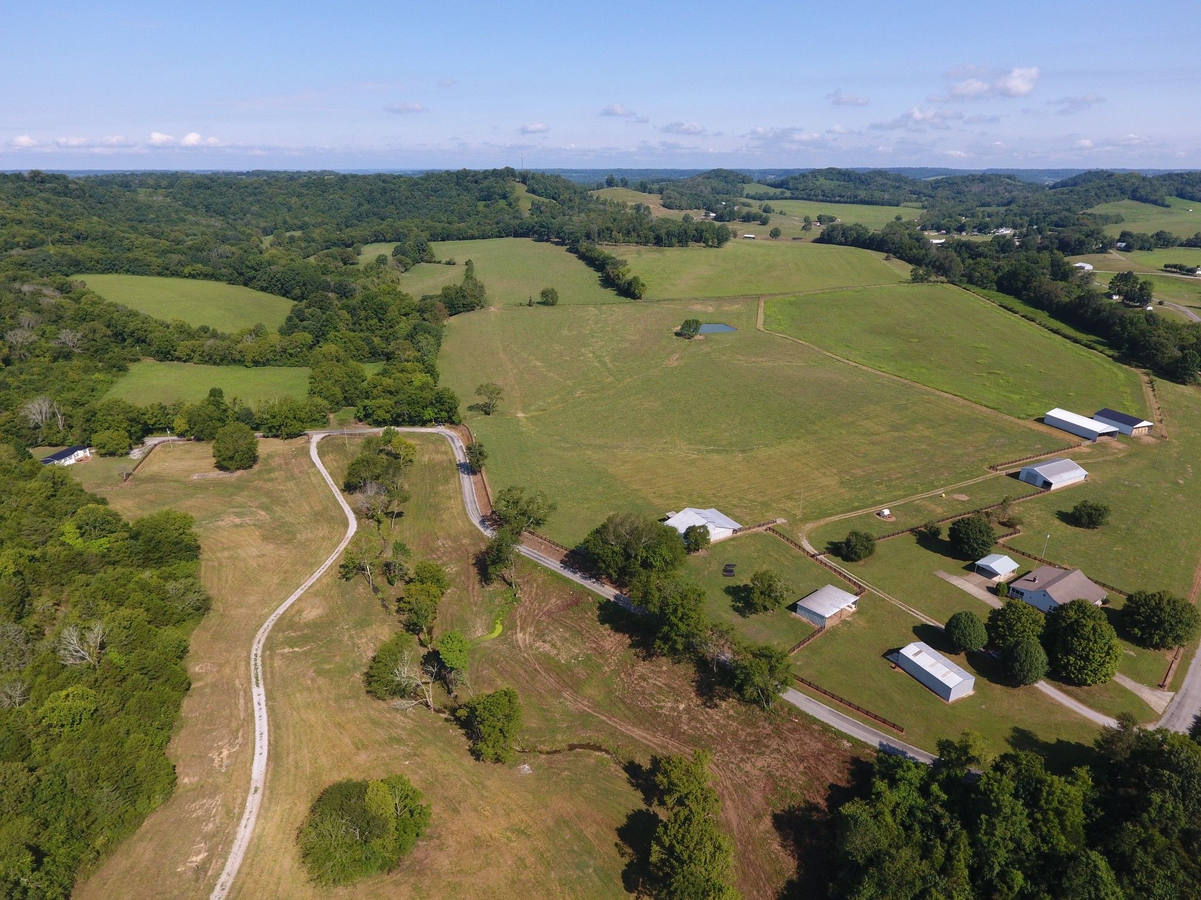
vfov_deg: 66.0
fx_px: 694
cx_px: 600
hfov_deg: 81.7
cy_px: 450
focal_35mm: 20
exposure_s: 1/752
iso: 100
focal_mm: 3.61
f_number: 2.8
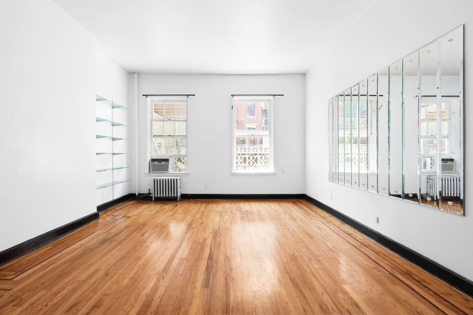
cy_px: 158
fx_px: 210
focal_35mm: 16
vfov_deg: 73.7
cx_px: 236
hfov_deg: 96.7
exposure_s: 1/2.5
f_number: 11
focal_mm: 16
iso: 200
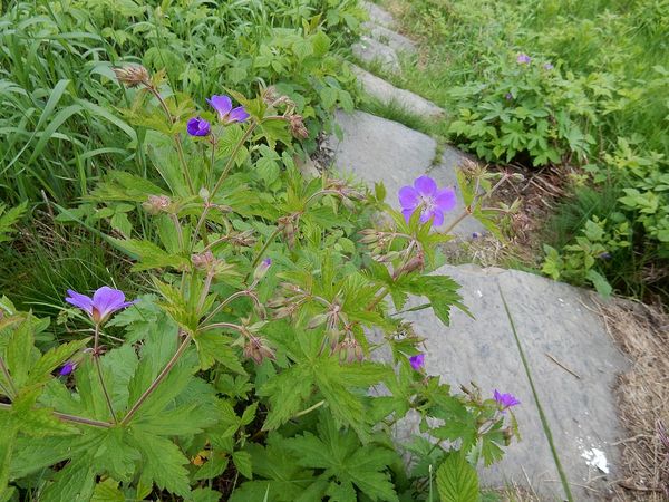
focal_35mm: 25
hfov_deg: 69.4
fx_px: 483
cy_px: 251
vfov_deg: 54.9
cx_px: 334
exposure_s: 1/320
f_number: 3.7
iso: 125
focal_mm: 4.5
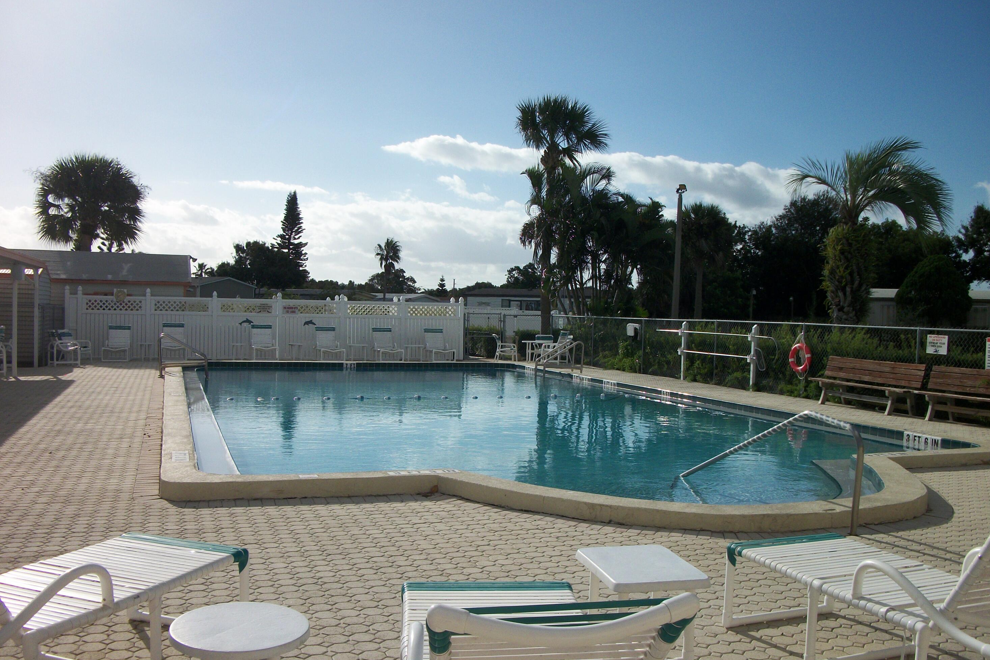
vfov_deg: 38.8
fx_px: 935
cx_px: 495
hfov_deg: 55.8
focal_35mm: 34
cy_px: 360
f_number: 8.8
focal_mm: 5.7
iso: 80
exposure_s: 1/400
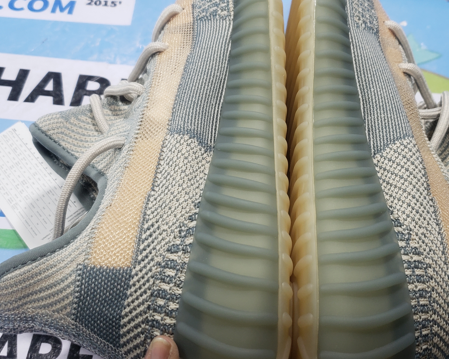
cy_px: 155
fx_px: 571
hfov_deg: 42.8
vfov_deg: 34.8
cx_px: 261
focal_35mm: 43
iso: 100
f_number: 1.5
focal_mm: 4.3
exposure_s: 1/100
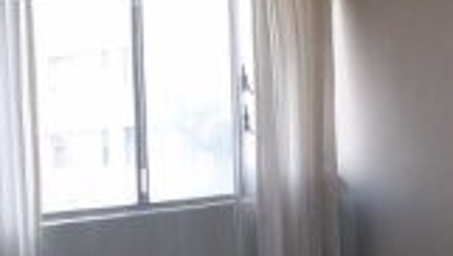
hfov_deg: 20.6
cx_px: 124
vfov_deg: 11.6
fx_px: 1239
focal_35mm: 103
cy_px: 281
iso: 202
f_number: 2.8
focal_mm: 5.7
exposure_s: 1/128
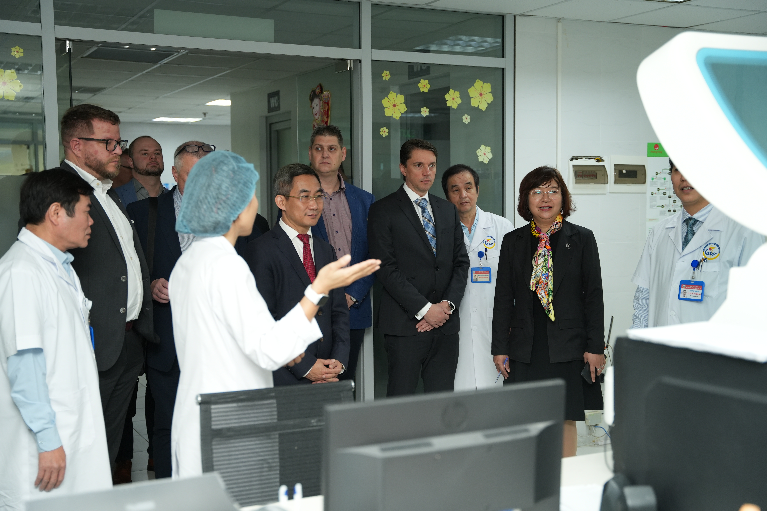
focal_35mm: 45
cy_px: 256
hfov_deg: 43.3
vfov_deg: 29.6
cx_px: 384
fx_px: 967
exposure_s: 1/160
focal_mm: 45.4
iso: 1000
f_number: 3.2
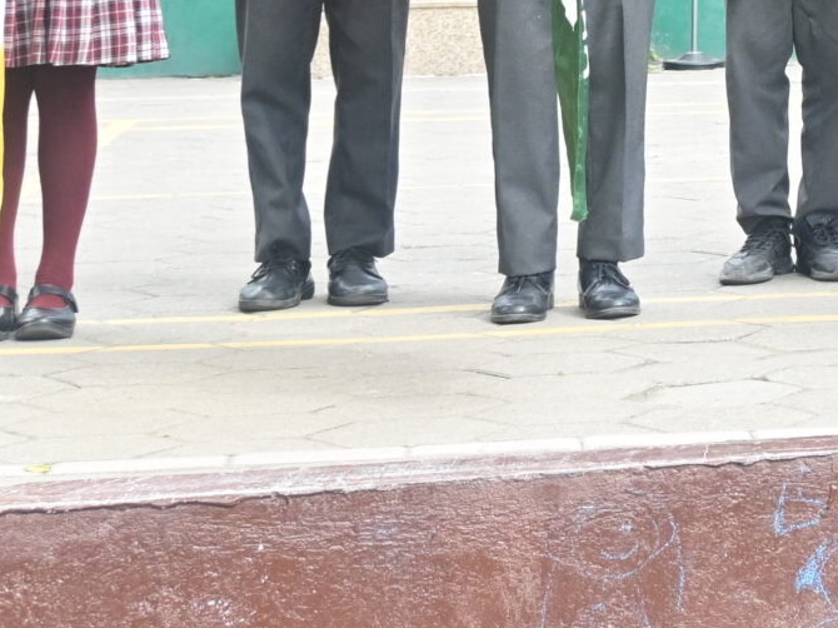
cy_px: -371
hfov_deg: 13.2
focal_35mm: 138
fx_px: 3336
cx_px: 1413
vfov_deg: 10.3
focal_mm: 25
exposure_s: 1/250
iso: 400
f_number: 6.3
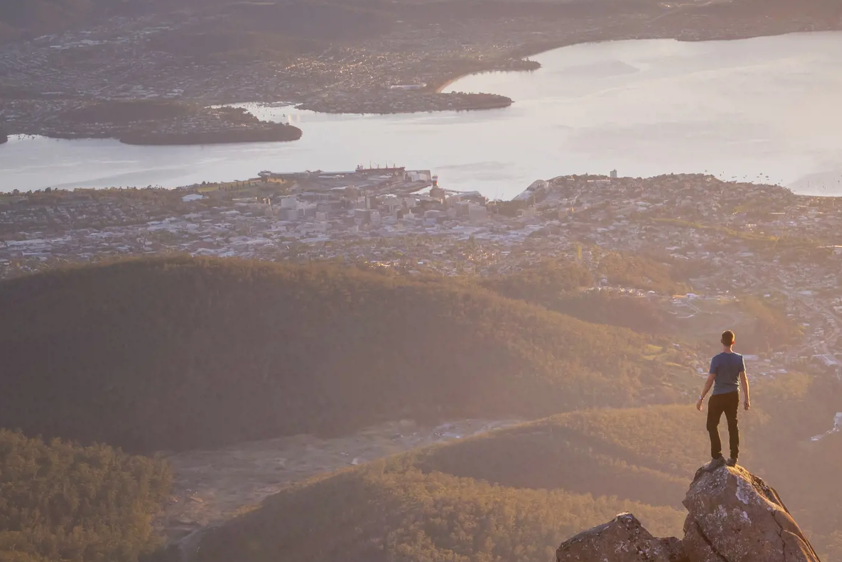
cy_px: 287
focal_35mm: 97
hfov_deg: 20.7
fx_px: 2269
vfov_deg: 14.1
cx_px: 723
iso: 100
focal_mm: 40
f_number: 7.1
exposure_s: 1/500
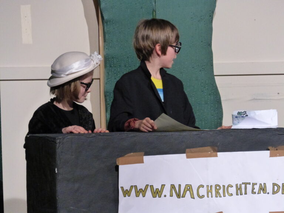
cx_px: 142
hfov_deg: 5.6
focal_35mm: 354
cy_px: 106
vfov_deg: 4.2
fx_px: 2904
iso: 1250
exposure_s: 1/60
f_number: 4.1
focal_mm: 63.7
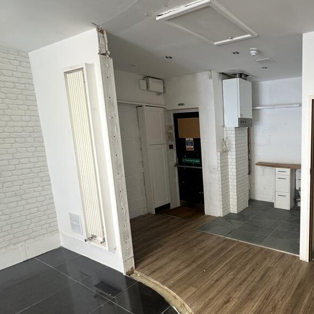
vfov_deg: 69.6
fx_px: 226
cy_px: 166
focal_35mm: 22
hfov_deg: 62.4
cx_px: 261
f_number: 2.2
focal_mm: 2.22
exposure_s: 1/99
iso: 160
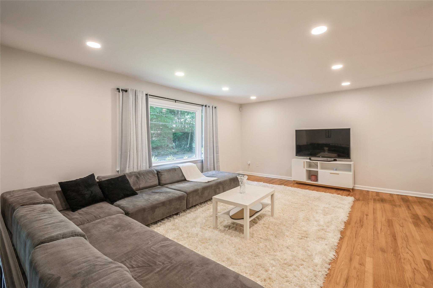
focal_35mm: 15
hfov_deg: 100.4
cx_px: 216
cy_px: 144
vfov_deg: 77.3
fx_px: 180
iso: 100
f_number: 9
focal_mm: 10
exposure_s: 1/2
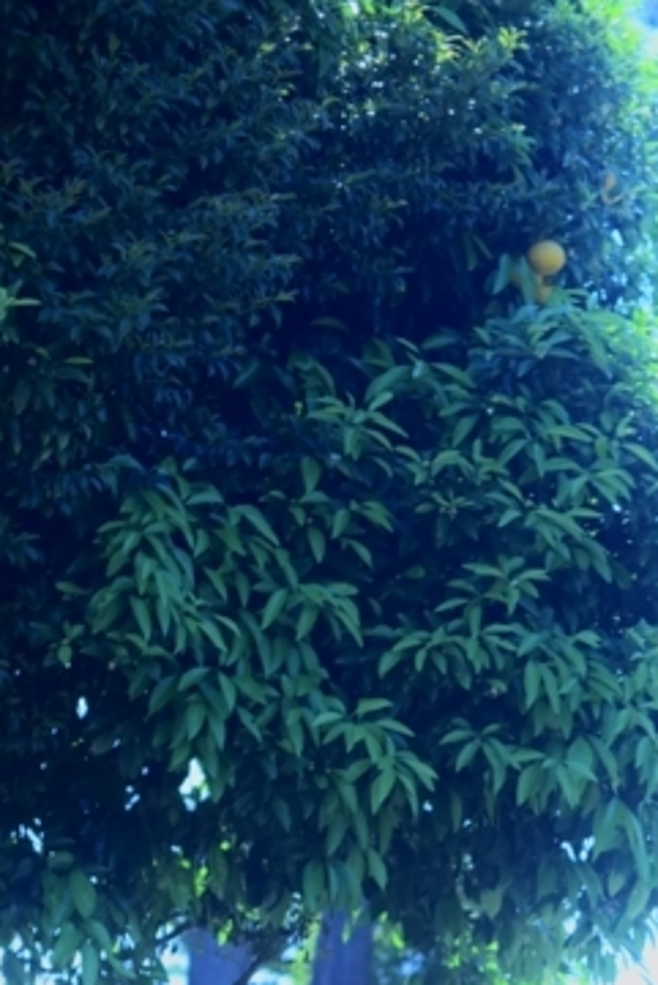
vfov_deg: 13.8
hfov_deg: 9.6
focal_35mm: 142
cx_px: 745
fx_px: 3889
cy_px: 1359
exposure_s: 1/2500
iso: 400
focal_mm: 50
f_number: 2.8
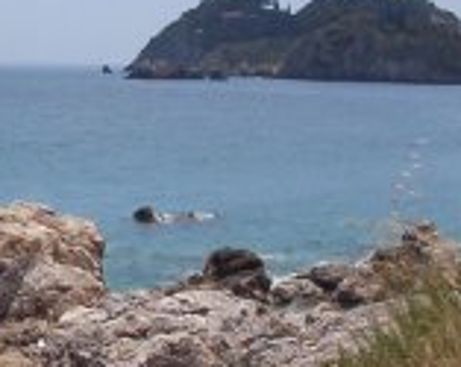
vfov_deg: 11.9
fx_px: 1757
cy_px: 123
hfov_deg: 14.7
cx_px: -6
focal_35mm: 129
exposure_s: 1/470
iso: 100
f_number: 8
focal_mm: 6
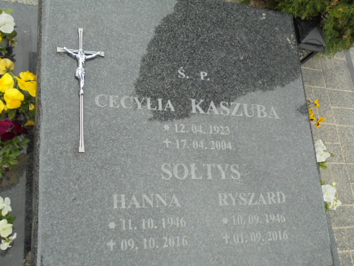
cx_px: 177
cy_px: 133
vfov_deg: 37.7
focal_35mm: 38
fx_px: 389
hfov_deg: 49.0
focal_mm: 6.9
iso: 100
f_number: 4.2
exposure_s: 1/250
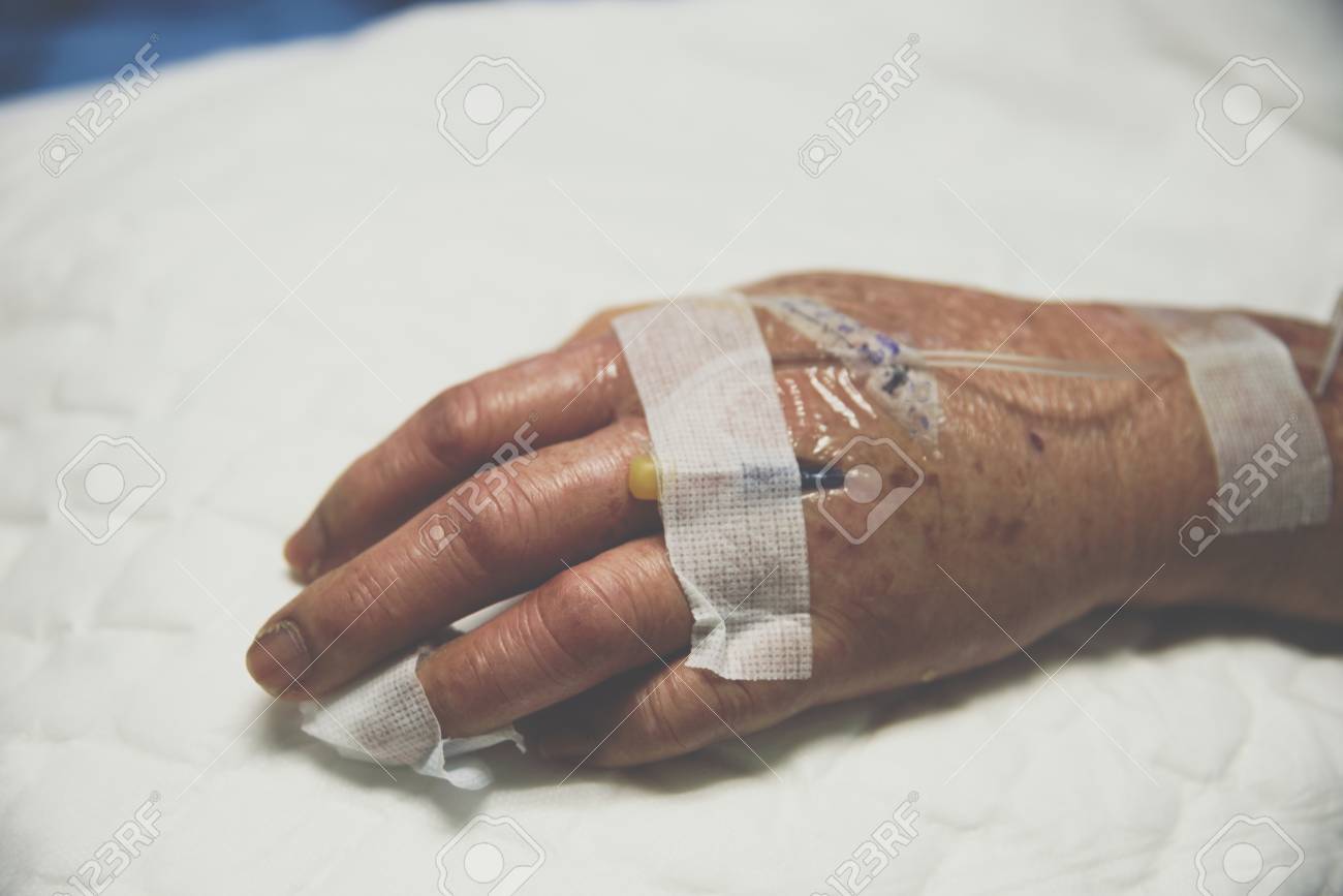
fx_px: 2313
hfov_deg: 32.4
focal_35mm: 62
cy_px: 448
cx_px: 672
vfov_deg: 21.9
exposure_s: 1/50
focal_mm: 62
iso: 280
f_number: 4
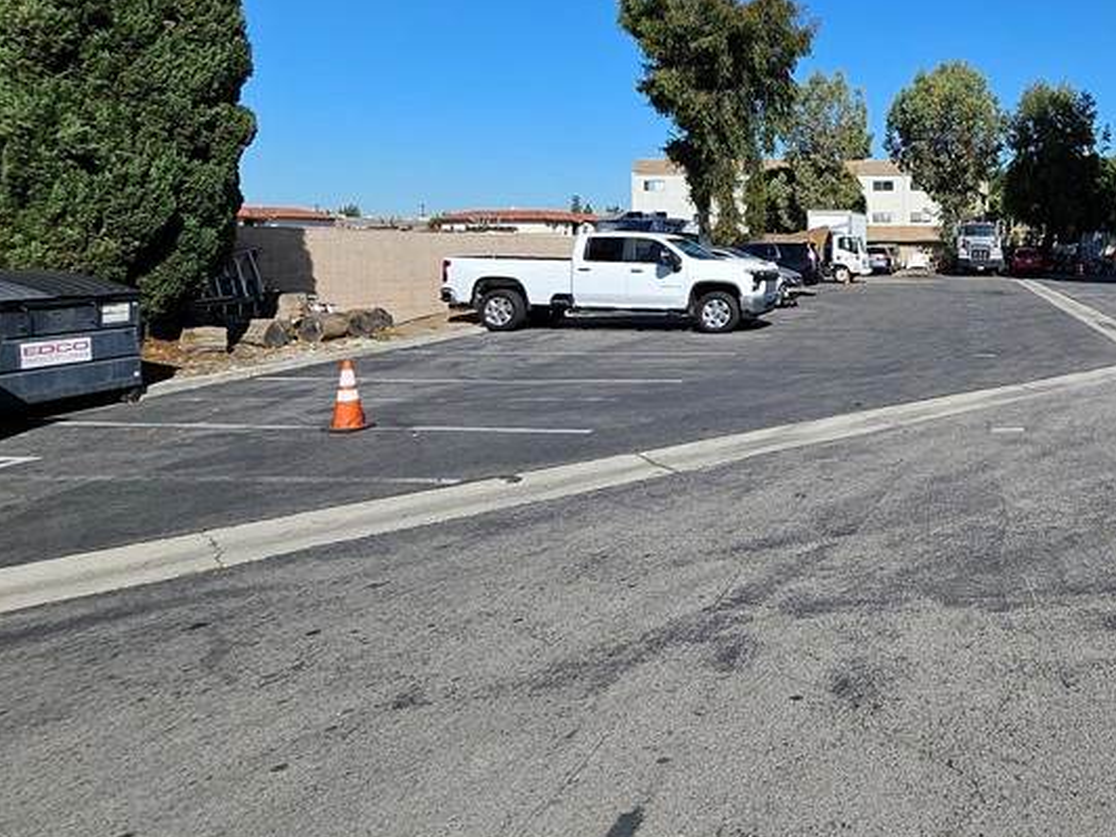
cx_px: 967
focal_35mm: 25
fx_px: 806
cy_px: 260
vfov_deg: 53.5
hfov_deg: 60.7
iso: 32
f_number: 2.2
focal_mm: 1.74
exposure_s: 1/1636
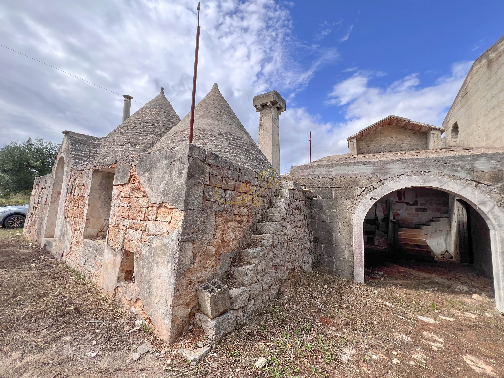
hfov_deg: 106.2
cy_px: 189
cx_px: 252
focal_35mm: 13
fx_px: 189
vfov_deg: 89.9
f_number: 1.8
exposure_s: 1/900
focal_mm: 1.57
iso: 32
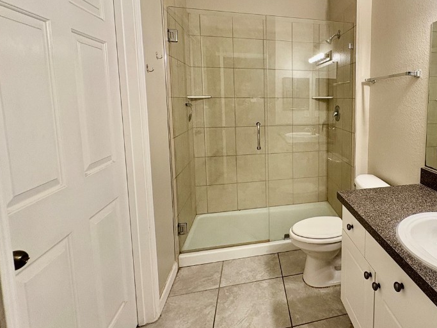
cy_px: 126
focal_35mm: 21
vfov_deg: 62.7
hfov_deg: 74.2
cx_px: 319
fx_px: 265
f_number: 2.2
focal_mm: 2.22
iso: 320
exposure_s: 1/120
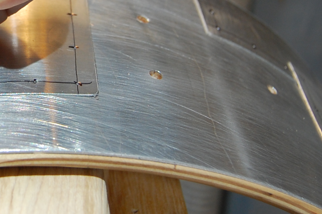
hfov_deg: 23.4
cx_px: 13
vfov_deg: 15.9
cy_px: 3
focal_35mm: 84
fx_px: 751
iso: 400
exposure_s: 1/50
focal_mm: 20
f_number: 3.8
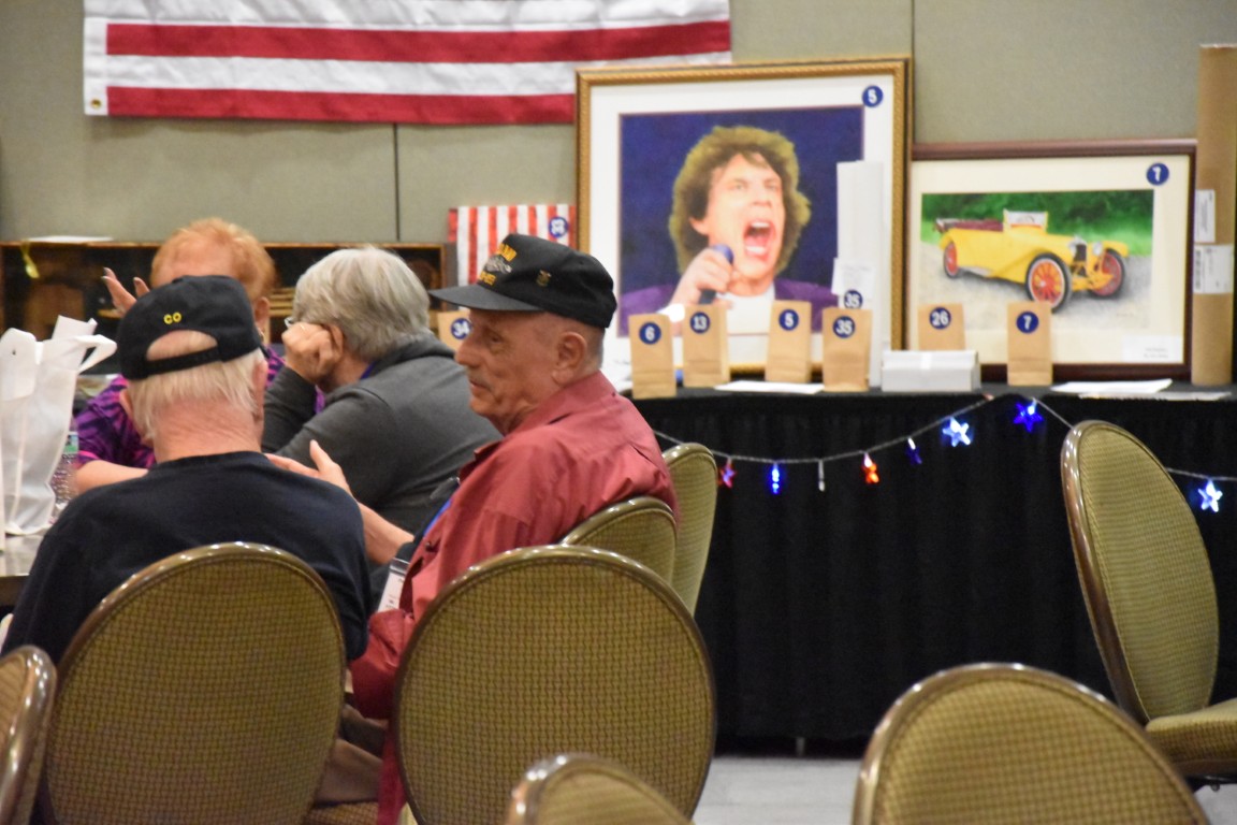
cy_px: 412
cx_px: 618
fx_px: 5411
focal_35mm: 158
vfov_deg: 8.7
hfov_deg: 13.0
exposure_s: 1/80
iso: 12800
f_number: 5.6
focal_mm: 105
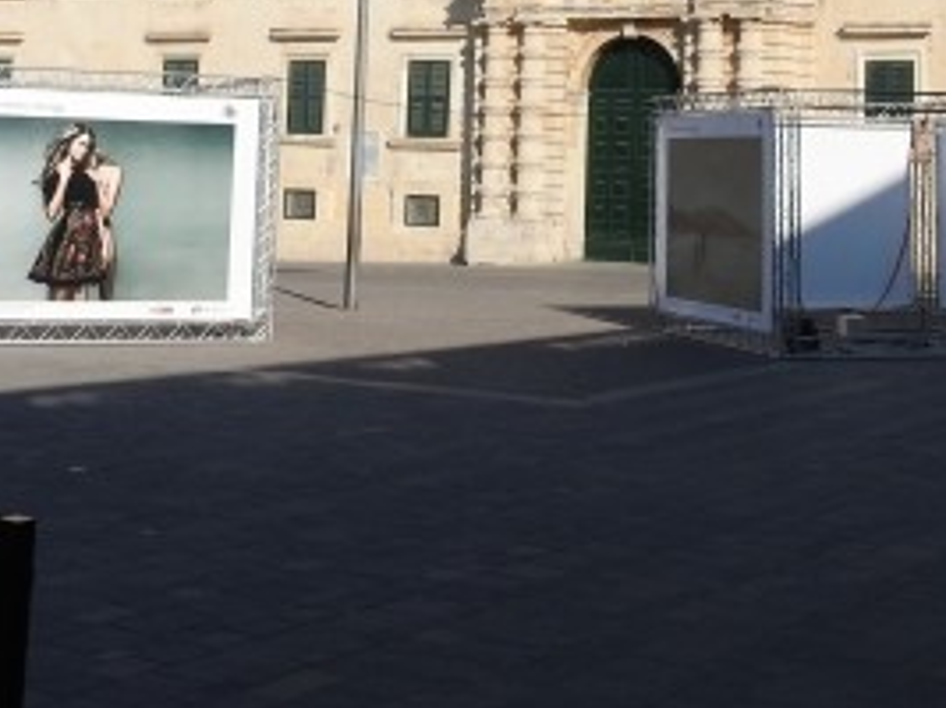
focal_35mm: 72
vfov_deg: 19.2
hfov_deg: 27.0
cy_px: -149
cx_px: 507
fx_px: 1967
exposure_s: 1/2000
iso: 100
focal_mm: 4.3
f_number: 3.3
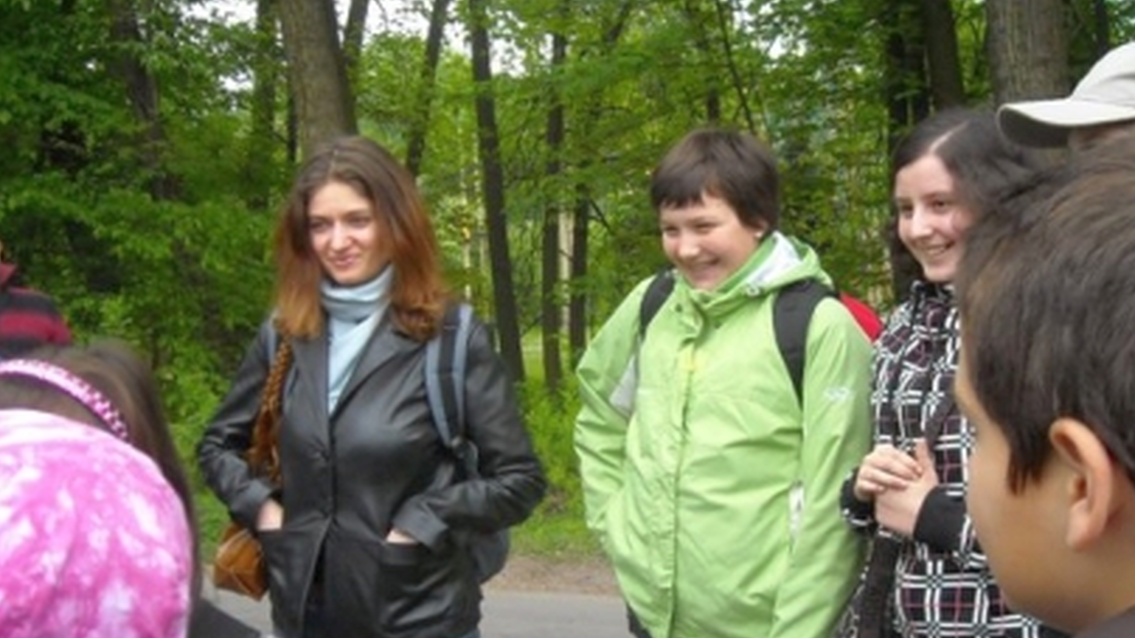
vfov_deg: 23.8
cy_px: 429
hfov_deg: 41.3
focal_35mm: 50
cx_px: 582
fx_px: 1504
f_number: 2.8
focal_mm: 5.7
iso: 161
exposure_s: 1/250
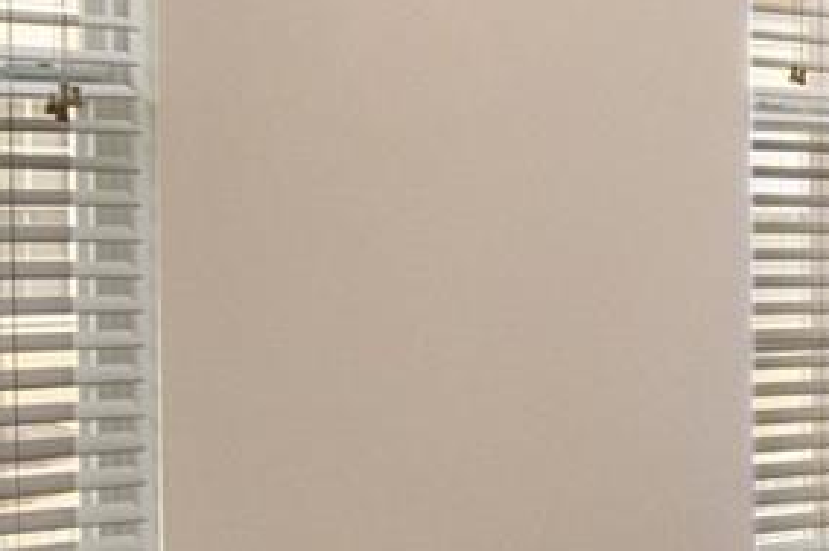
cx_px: 1340
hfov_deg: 19.0
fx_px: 2071
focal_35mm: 90
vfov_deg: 15.2
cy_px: 220
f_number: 7.1
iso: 1250
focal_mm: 16
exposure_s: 1/160
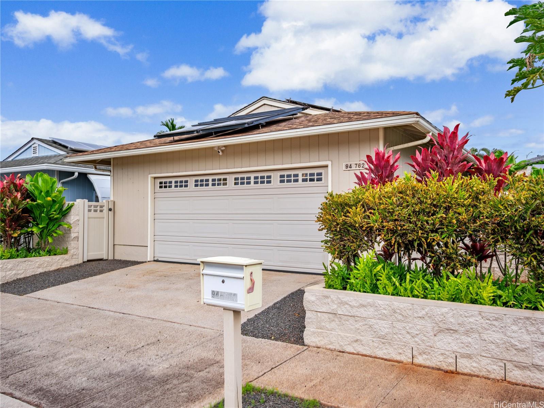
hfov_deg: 63.4
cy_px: 204
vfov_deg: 49.8
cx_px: 272
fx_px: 440
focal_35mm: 28
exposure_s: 1/6400
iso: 100
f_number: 4
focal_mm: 14
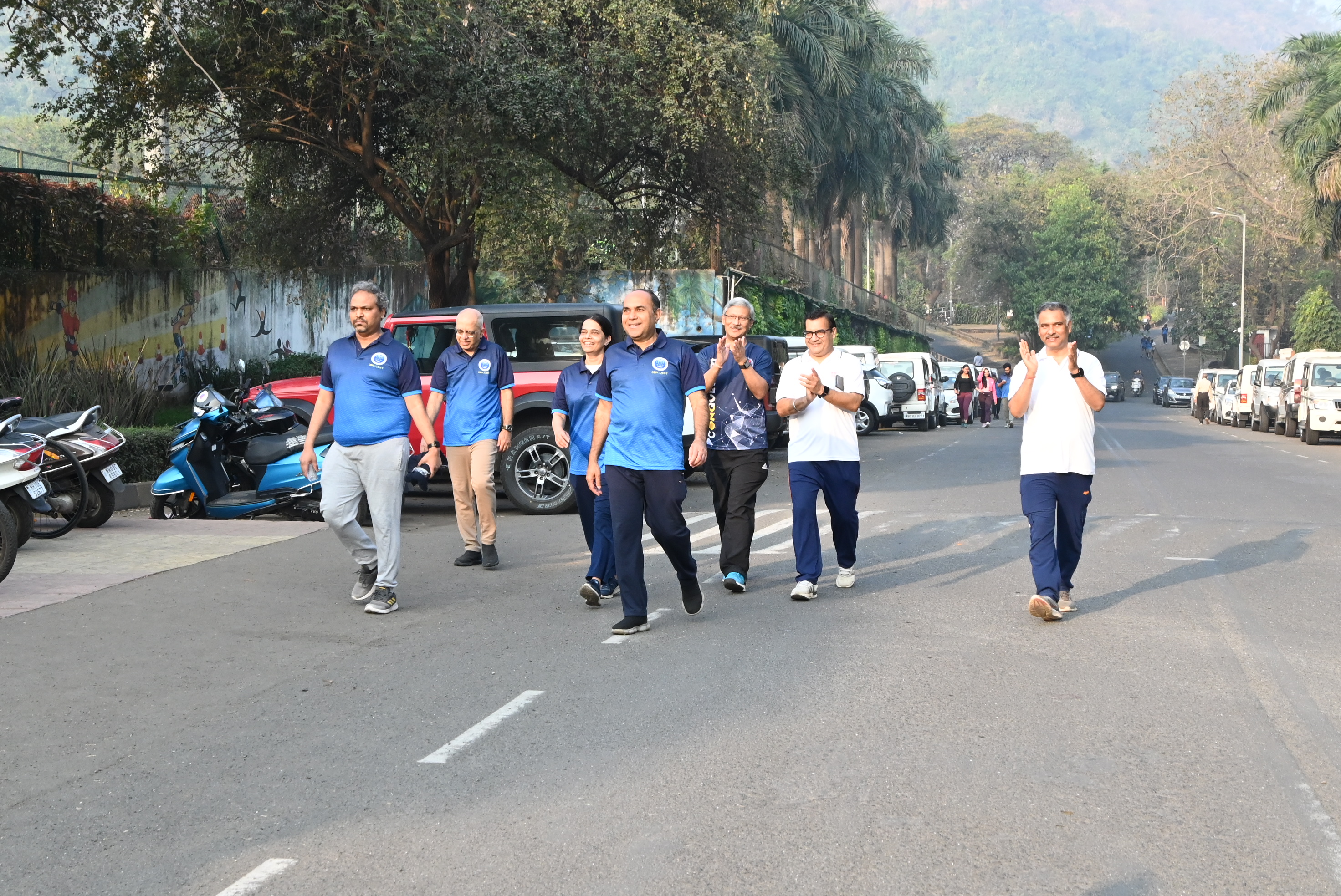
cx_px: 670
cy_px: 448
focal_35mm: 57
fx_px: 2125
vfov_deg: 23.8
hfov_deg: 35.0
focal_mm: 38
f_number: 10
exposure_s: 1/320
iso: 2000
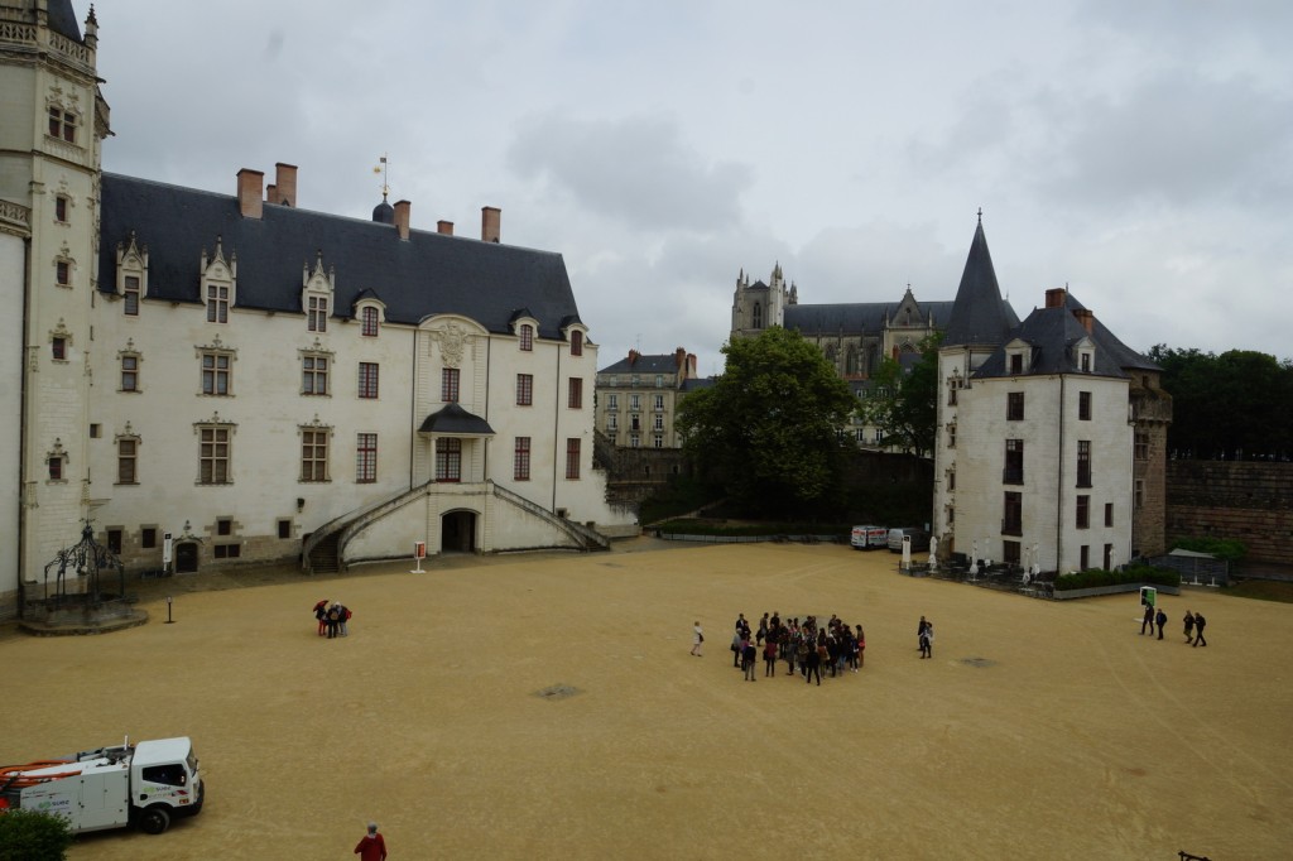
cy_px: 430
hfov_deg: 73.8
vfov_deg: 53.1
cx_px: 646
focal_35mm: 24
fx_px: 862
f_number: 13
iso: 100
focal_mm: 16
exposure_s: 1/200
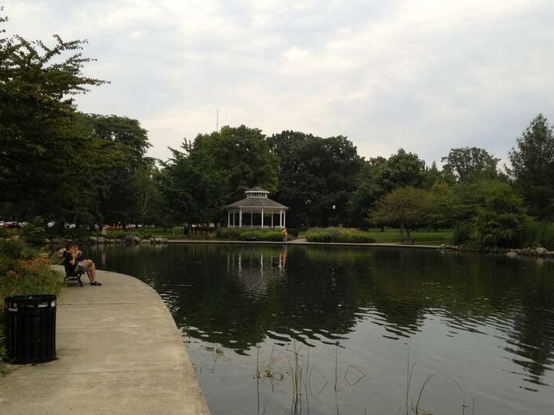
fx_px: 640
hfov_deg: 46.7
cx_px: 250
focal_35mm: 40
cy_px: 223
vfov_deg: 35.9
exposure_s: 1/211
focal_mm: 4.28
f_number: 2.4
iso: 50
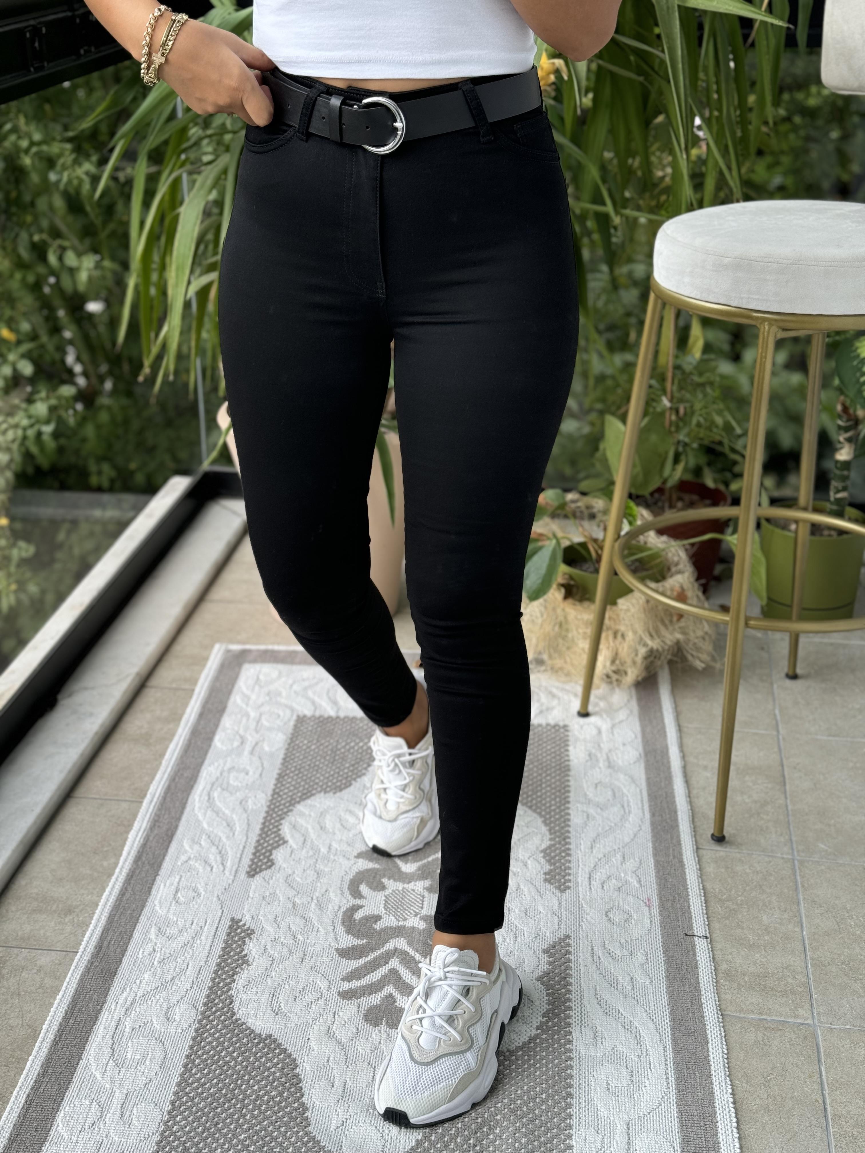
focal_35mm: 48
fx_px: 1599
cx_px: 432
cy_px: 576
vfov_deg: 39.7
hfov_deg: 30.3
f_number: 1.78
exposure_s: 1/206
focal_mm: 6.76
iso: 64
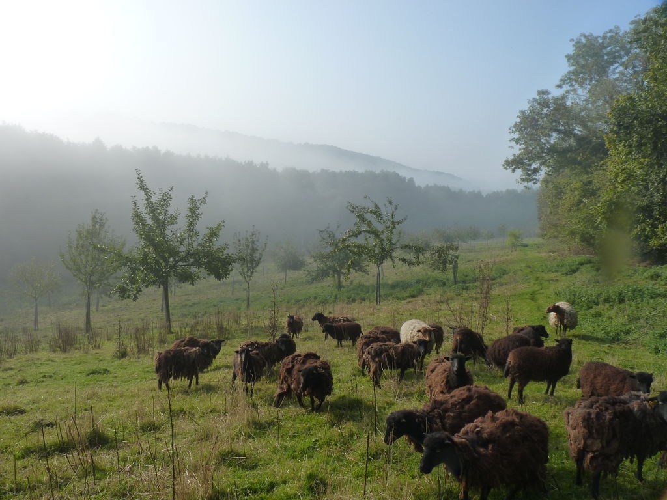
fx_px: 520
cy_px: 250
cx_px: 334
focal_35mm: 27
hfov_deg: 65.3
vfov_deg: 51.4
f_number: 4.5
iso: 125
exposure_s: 1/250
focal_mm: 4.8
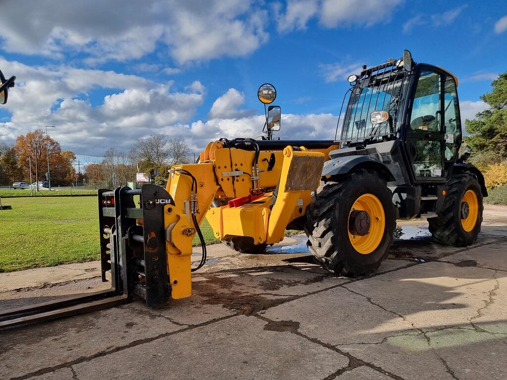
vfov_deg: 56.8
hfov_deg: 71.6
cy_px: 190
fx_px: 352
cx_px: 254
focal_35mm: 24
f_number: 1.8
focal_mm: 6.7
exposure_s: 1/704
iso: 50
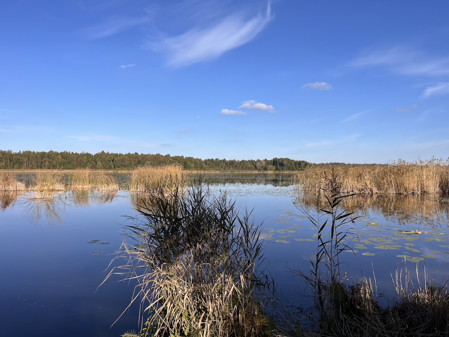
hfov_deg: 67.3
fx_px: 337
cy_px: 168
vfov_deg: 53.1
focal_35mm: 26
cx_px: 224
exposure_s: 1/3521
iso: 50
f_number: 1.6
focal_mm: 5.1
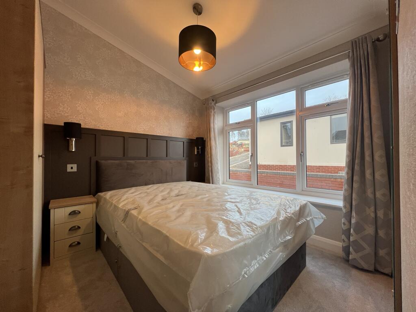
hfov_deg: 106.2
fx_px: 156
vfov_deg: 89.9
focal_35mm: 13
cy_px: 156
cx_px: 208
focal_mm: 1.57
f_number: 1.8
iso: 64
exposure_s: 1/100
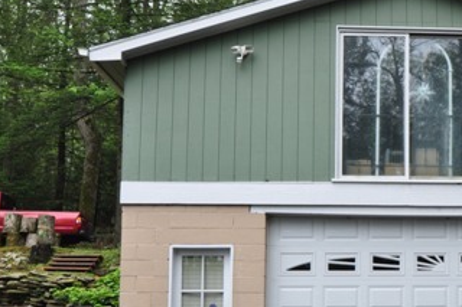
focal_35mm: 60
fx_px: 770
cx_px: 404
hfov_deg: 32.0
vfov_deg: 22.4
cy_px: 224
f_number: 8
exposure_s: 1/80
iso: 400
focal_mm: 20
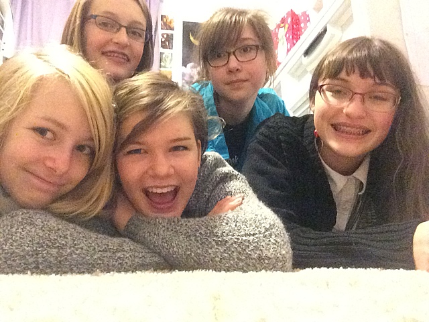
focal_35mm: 33
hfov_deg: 55.4
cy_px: 161
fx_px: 409
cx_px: 214
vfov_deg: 42.9
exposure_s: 1/15
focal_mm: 2.15
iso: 1600
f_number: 2.4
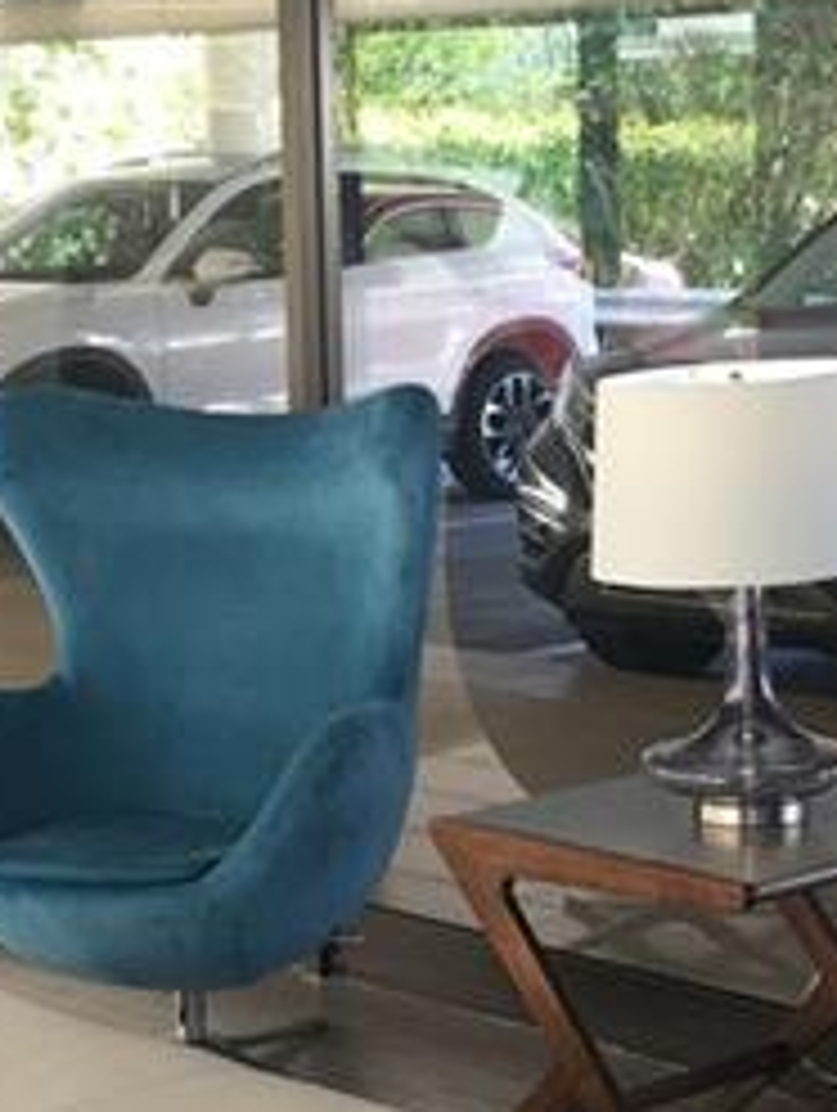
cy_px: 486
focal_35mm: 90
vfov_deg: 21.7
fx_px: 2894
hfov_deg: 16.5
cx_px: 472
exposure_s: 1/15
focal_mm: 4.15
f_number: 2.2
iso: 25
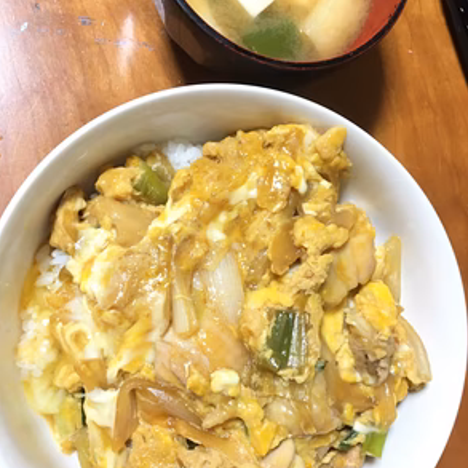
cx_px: 238
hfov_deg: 47.2
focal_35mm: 35
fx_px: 535
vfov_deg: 47.1
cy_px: 268
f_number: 2.2
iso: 160
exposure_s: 1/30
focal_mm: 4.15
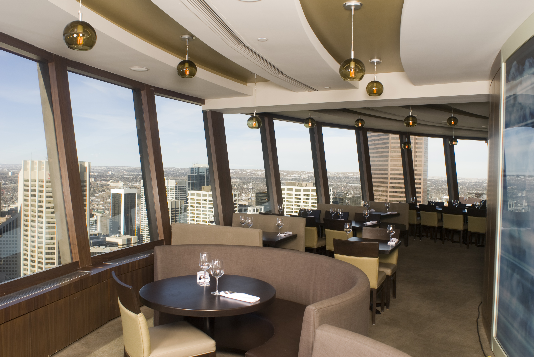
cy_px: 178
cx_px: 267
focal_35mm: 30
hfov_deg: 61.9
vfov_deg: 43.7
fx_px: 446
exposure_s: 1/50
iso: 100
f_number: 7.1
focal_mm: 20
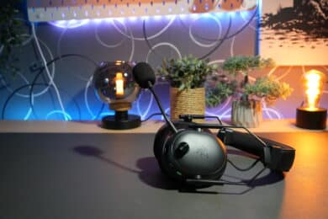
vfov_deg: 43.0
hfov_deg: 61.1
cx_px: 164
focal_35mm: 30
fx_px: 278
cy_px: 110
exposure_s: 1/30
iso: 640
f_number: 5.6
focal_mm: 30.5
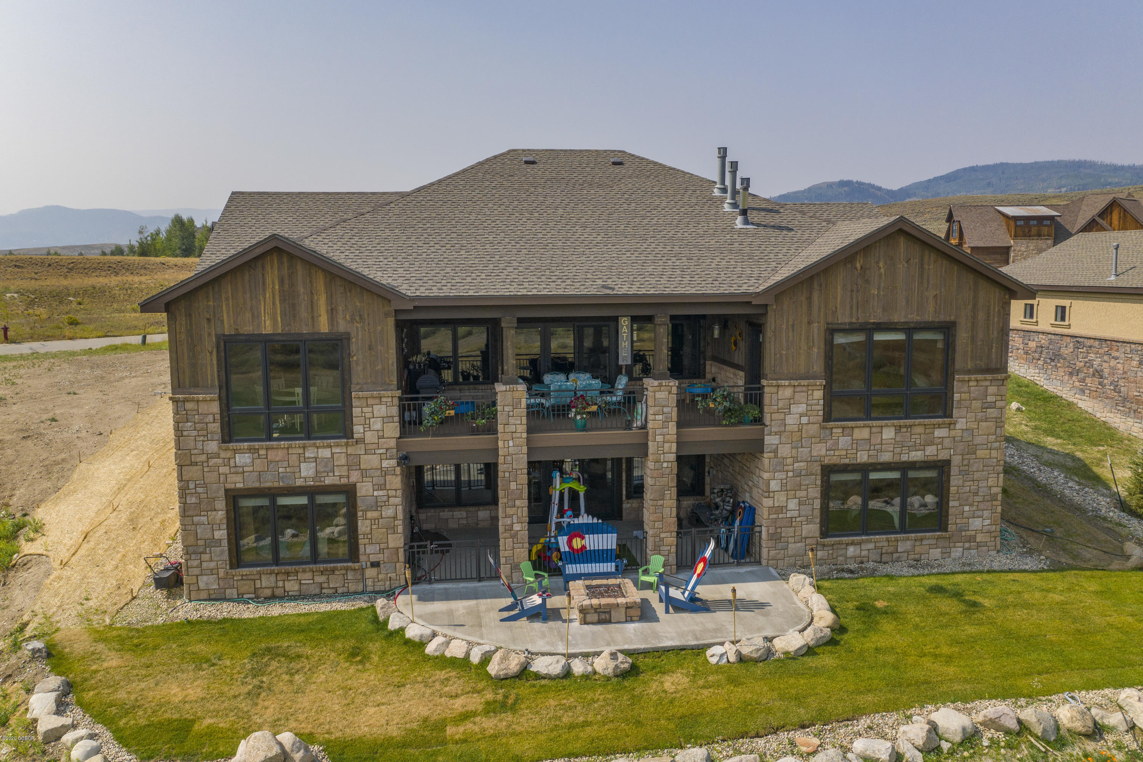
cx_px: 572
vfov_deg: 46.4
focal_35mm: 28
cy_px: 381
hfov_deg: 65.5
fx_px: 889
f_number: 4
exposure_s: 1/100
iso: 100
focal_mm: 10.26
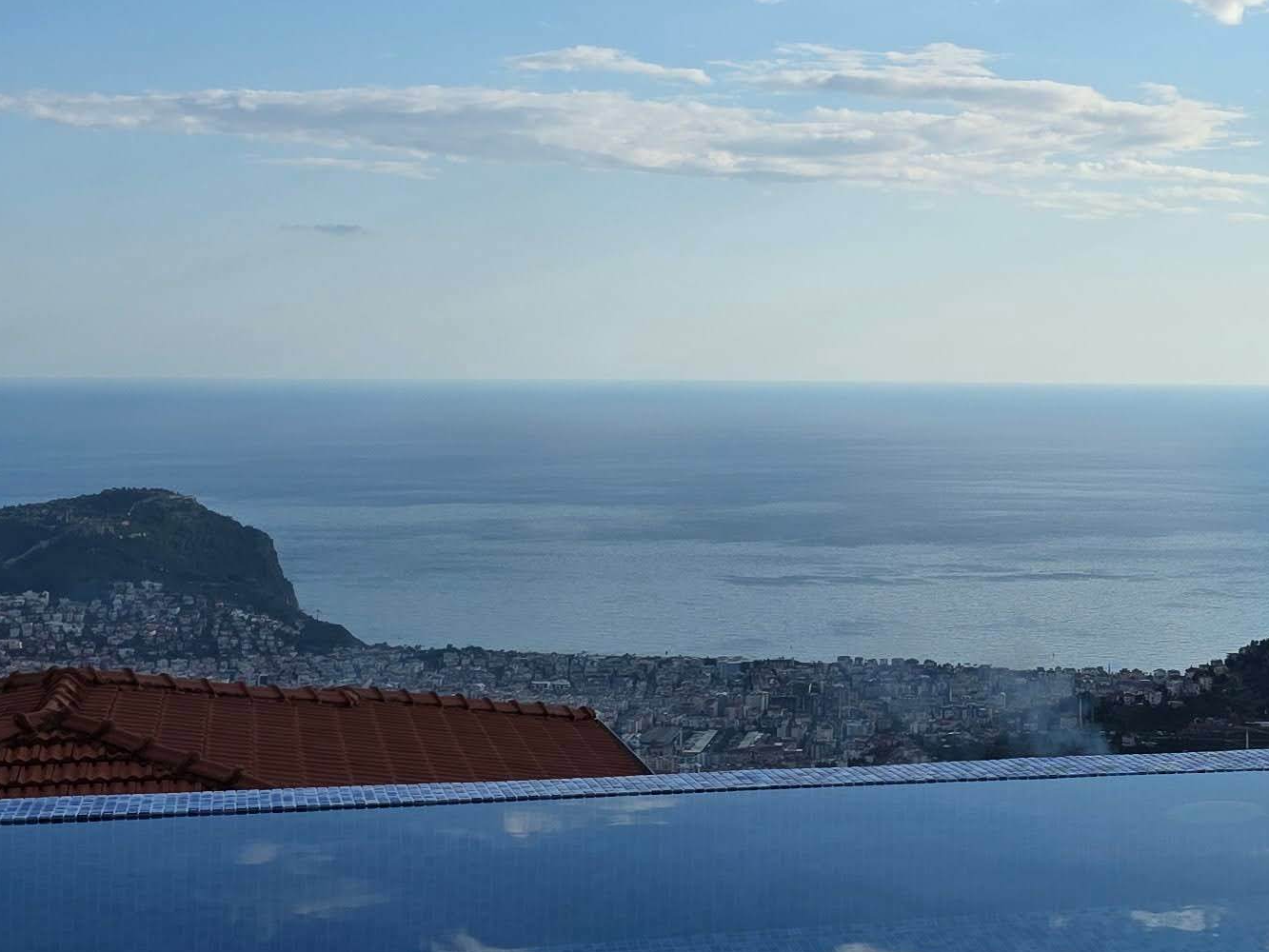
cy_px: 314
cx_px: 923
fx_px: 2530
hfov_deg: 27.8
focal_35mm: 69
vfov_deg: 21.2
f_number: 1.7
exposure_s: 1/6809
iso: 80
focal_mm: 6.3
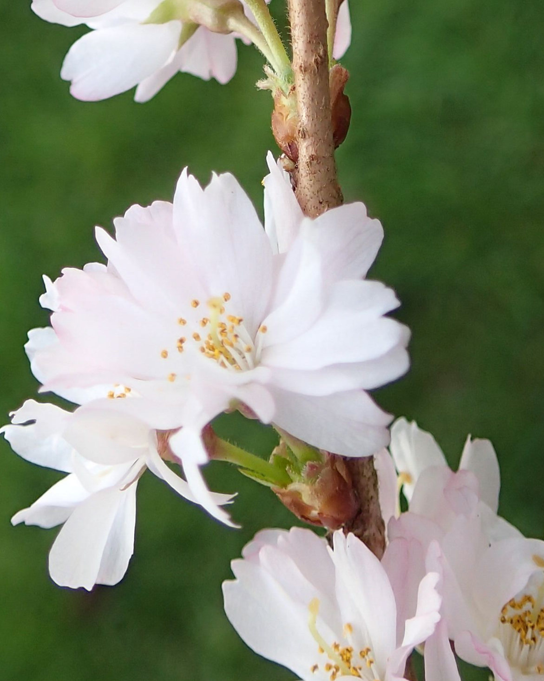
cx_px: 321
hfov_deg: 31.4
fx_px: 966
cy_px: 260
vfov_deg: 38.6
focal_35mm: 48
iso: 125
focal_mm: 5.5
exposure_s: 1/125
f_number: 2.3
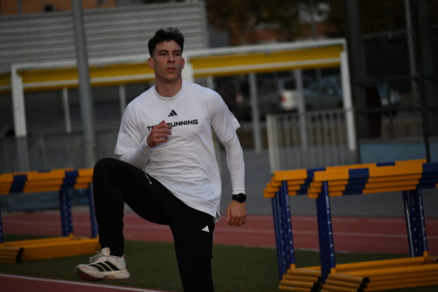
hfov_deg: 9.4
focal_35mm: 220
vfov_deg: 6.2
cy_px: 146
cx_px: 219
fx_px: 2677
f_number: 5.6
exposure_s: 1/2500
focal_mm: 220
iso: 1000
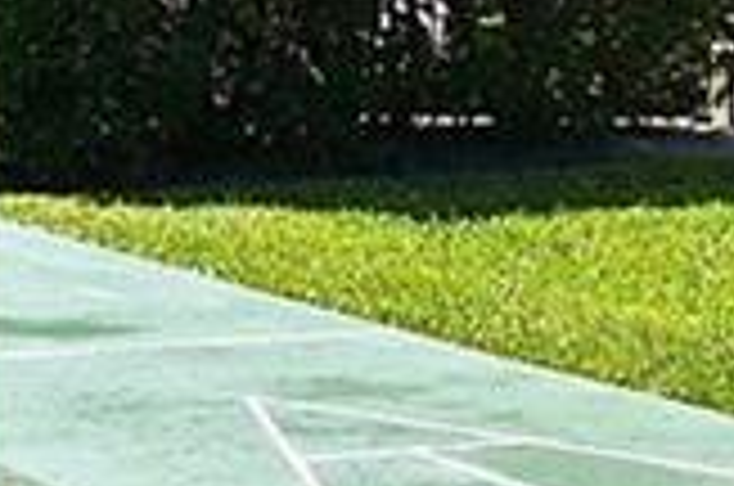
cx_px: -414
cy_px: 86
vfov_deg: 8.0
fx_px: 3459
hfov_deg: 11.5
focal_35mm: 170
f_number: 11
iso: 640
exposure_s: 1/400
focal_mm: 18
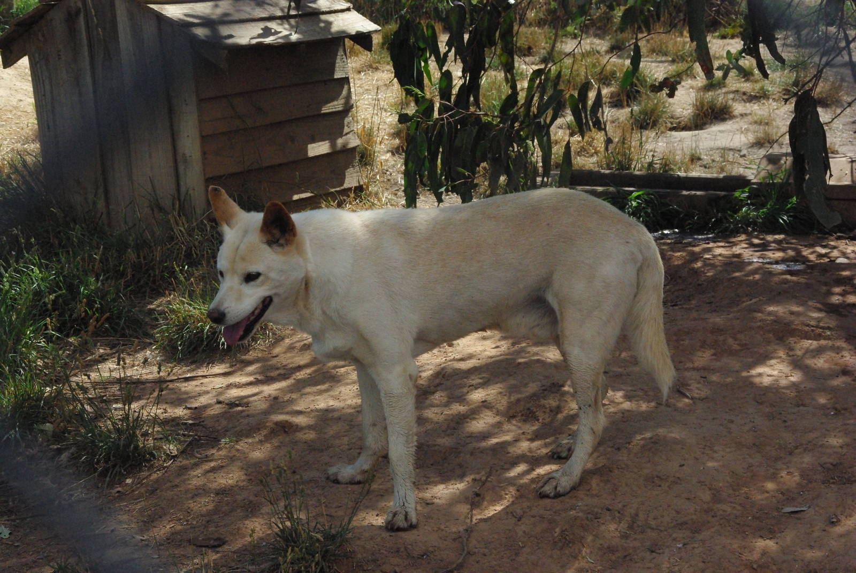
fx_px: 1881
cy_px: 286
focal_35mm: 79
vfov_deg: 17.3
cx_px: 428
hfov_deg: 25.6
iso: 1600
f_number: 11
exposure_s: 1/1500
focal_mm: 53
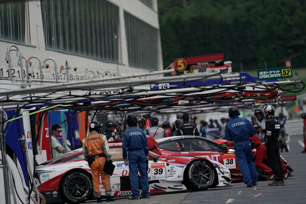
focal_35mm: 600
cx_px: 153
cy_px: 102
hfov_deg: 3.4
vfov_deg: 2.3
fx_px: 5100
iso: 200
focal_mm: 600
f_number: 6.3
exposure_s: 1/500
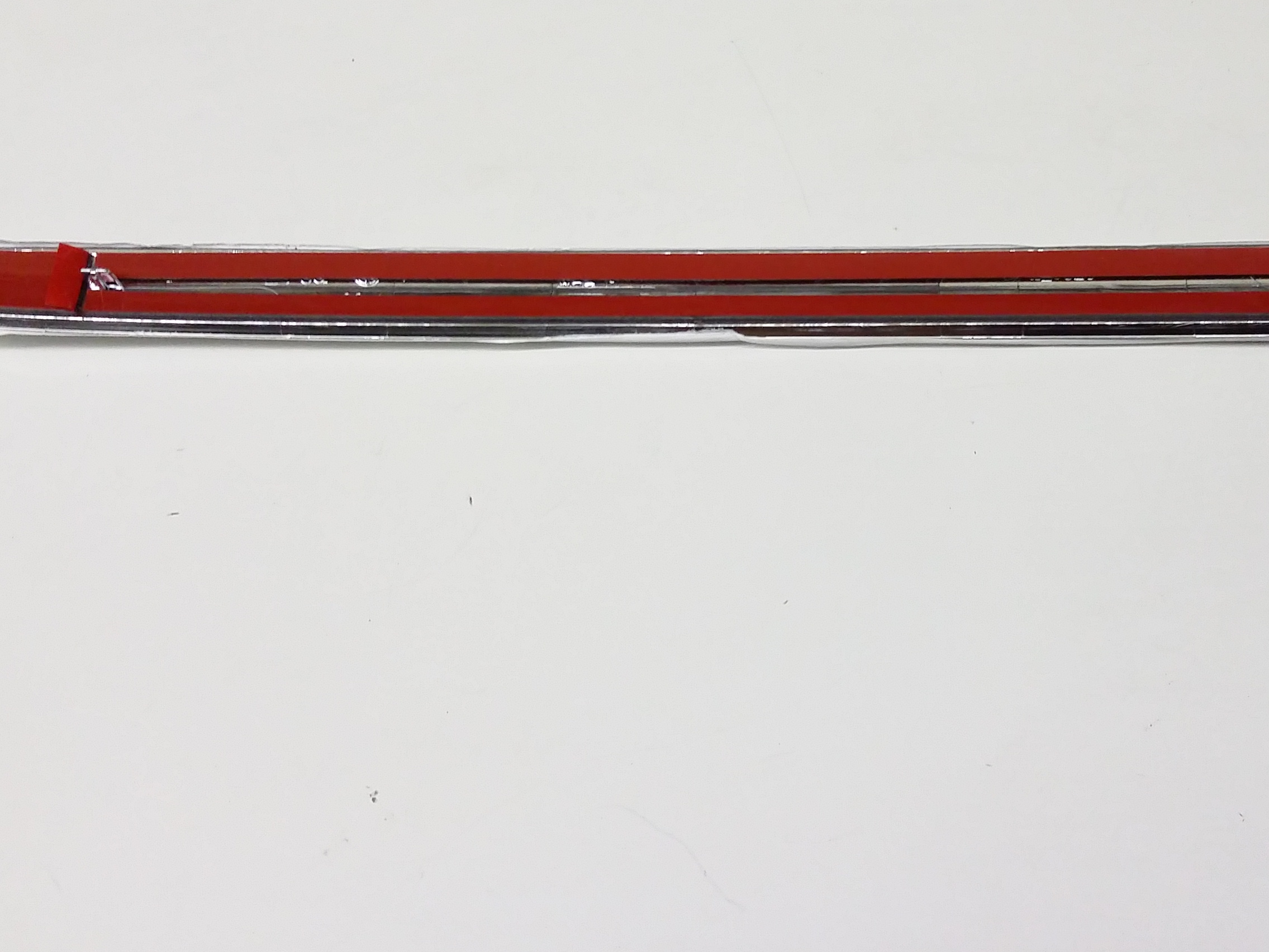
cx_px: 733
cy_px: 306
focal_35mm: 46
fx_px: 1686
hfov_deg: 41.1
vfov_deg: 31.2
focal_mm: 3.4
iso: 160
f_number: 2.4
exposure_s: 1/17
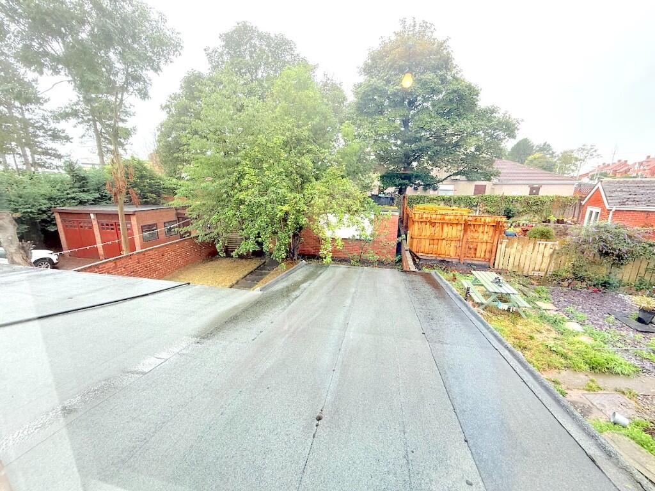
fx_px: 265
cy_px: 246
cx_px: 328
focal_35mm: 14
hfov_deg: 102.1
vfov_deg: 85.7
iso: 50
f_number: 2.2
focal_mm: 2.22
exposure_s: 1/100
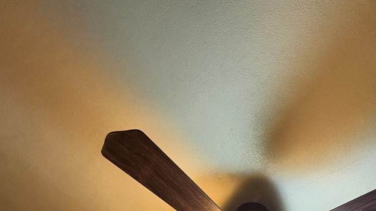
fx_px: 249
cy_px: 228
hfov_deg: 73.6
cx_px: 217
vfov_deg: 38.5
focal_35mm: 25
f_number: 2.2
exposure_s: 1/60
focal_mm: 2.22
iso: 250
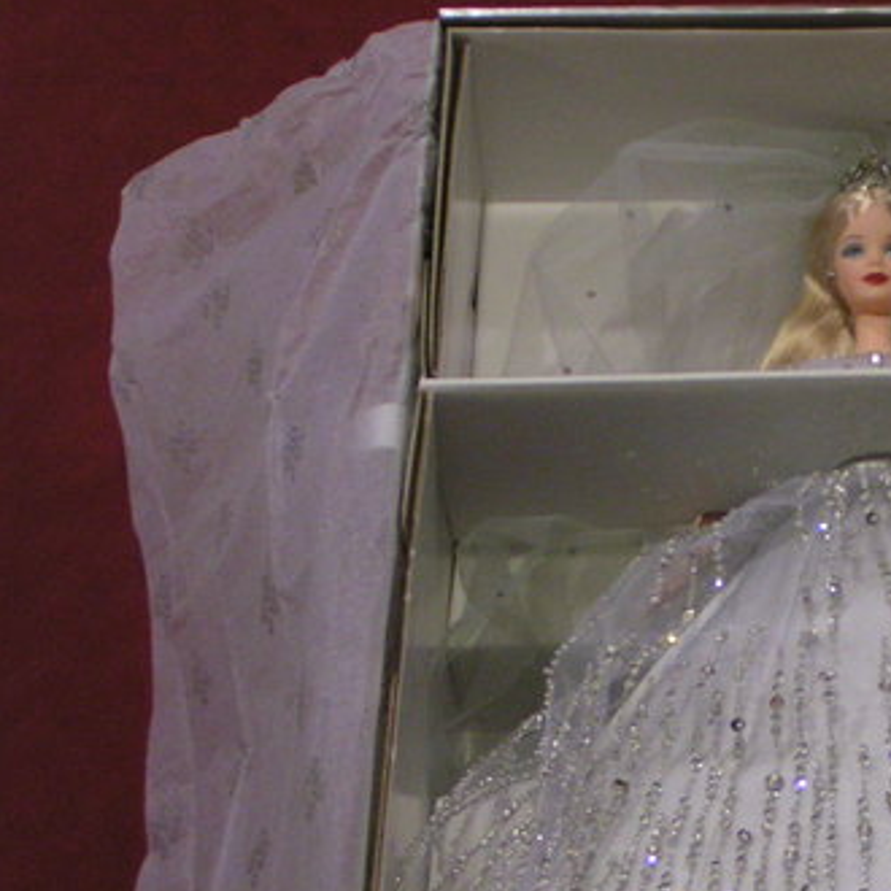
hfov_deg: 15.9
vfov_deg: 16.1
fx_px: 3145
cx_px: 856
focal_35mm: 108
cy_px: 597
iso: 200
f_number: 3.2
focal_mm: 9.7
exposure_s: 1/20
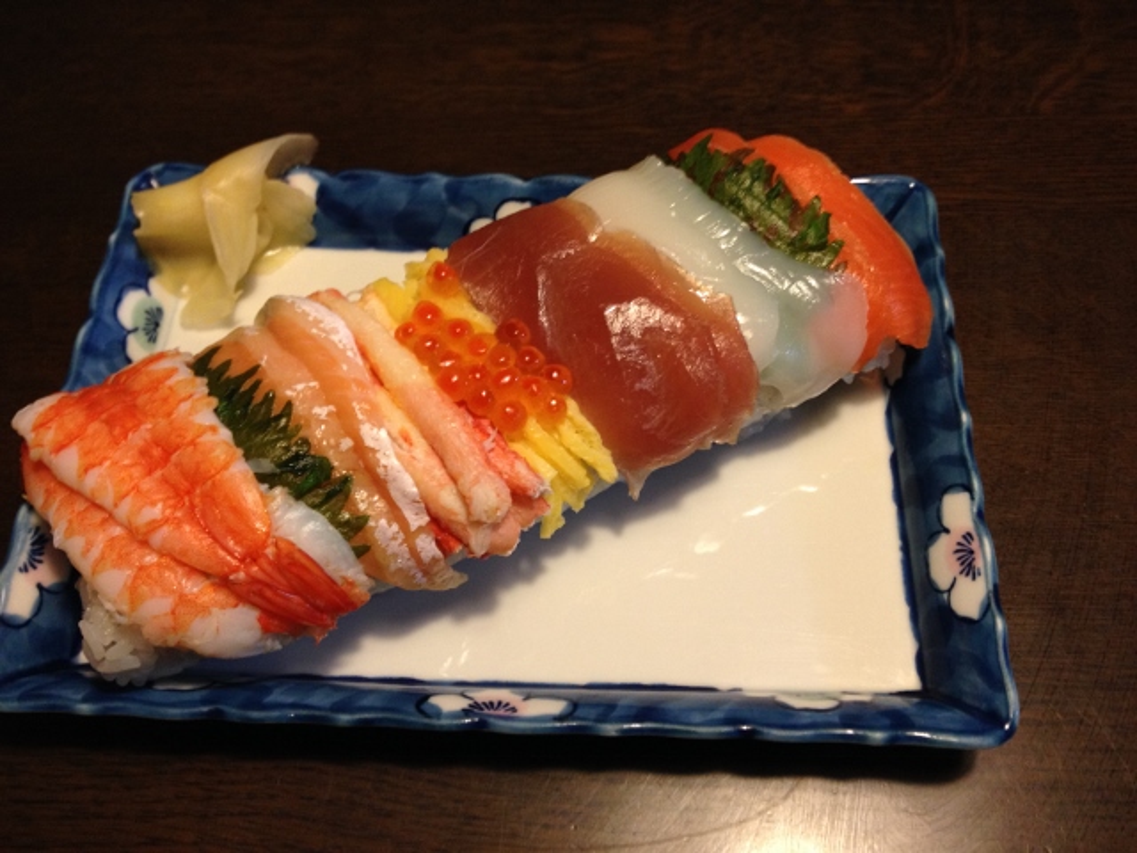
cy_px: 426
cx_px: 568
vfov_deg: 40.7
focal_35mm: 35
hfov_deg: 52.6
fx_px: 1150
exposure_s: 1/20
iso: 125
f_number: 2.4
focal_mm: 4.28
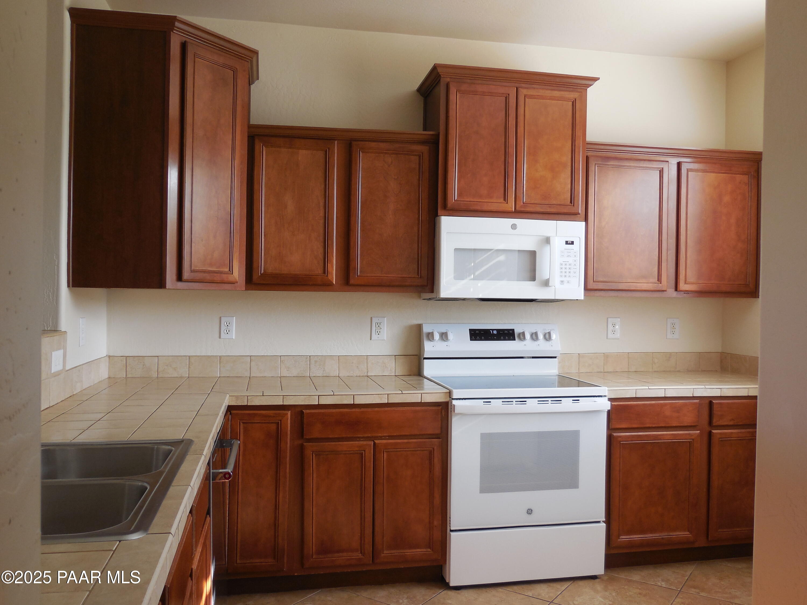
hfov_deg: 60.0
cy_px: 302
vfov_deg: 46.8
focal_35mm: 30
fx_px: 699
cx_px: 404
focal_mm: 5.3
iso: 125
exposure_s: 1/30
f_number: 3.2
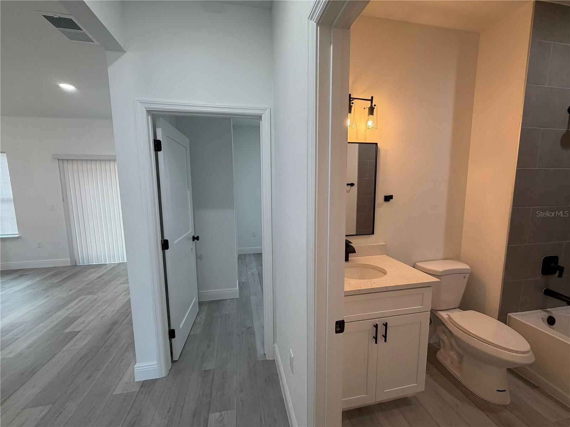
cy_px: 214
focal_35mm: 14
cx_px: 285
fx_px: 231
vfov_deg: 85.7
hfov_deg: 102.1
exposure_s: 1/120
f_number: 2.2
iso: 160
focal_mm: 2.22
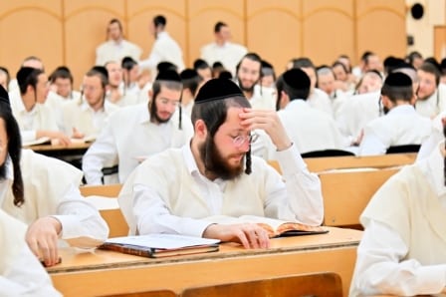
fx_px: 1448
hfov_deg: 17.5
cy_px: 148
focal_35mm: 117
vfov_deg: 11.7
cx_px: 223
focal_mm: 78
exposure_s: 1/320
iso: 1250
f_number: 4
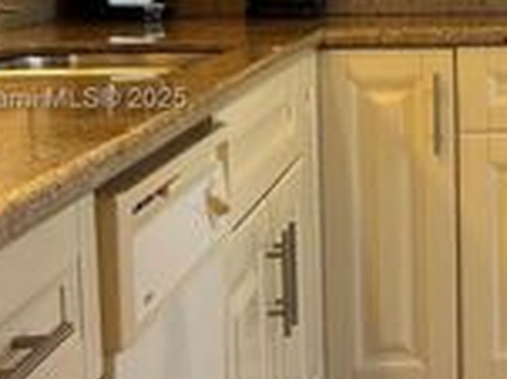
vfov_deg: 14.4
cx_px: 786
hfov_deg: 17.2
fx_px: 1493
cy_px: 102
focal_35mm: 102
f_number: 1.6
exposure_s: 1/60
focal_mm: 5.96
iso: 125
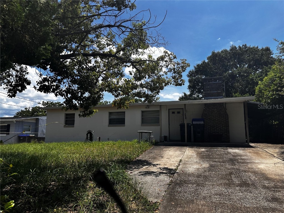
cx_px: 142
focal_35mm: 24
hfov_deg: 71.6
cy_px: 106
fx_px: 197
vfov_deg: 56.8
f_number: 1.78
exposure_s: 1/5263
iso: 80
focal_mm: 6.86
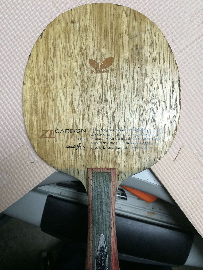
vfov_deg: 61.7
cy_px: 135
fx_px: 227
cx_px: 102
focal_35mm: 29
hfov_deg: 48.2
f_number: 2.2
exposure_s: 1/33
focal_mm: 4.15
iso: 160
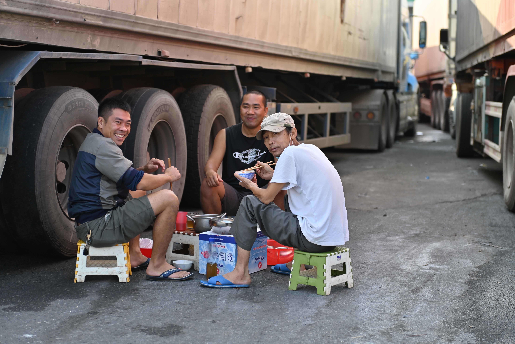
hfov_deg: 28.8
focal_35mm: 70
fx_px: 1001
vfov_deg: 19.5
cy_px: 172
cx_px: 258
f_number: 2.8
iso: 100
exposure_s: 1/1000
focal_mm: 70
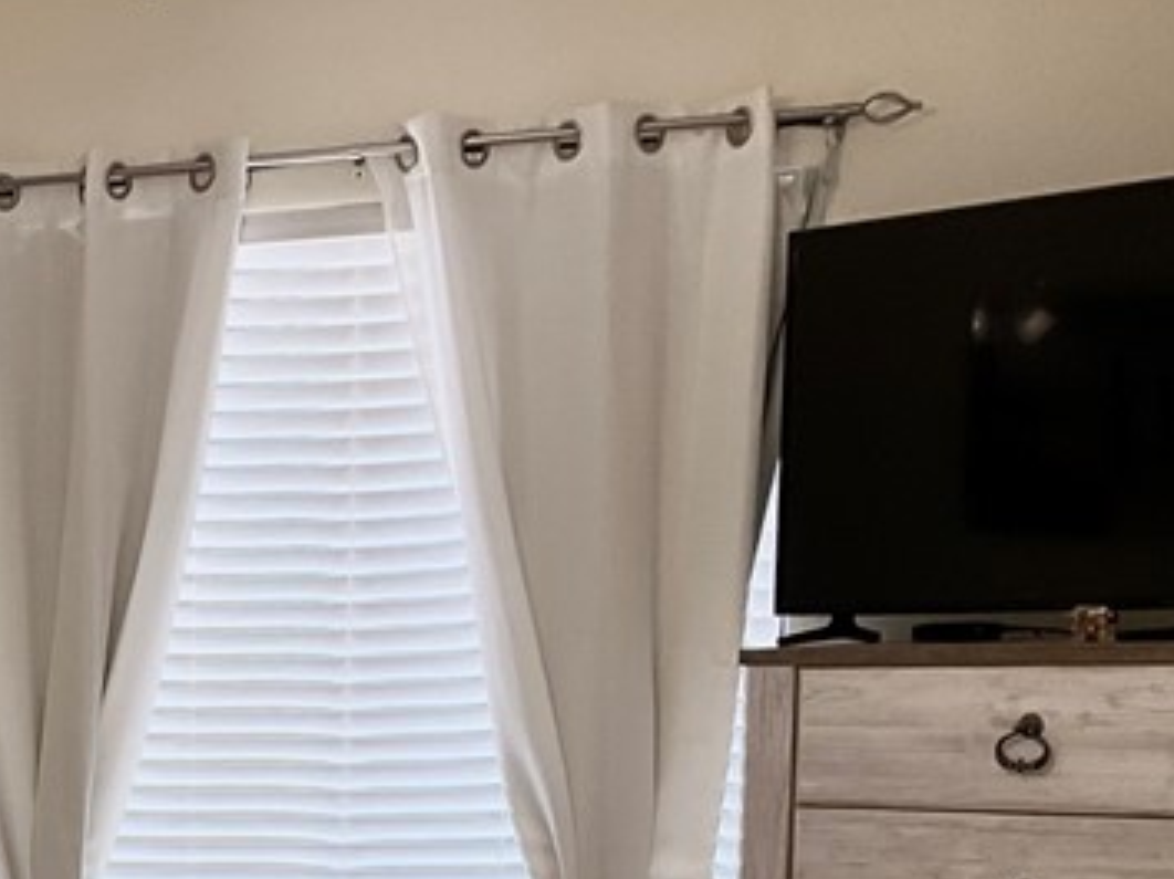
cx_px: -388
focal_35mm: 84
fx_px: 2847
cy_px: 1078
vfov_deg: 16.7
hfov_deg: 21.0
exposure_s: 1/60
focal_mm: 3
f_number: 1.8
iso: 50
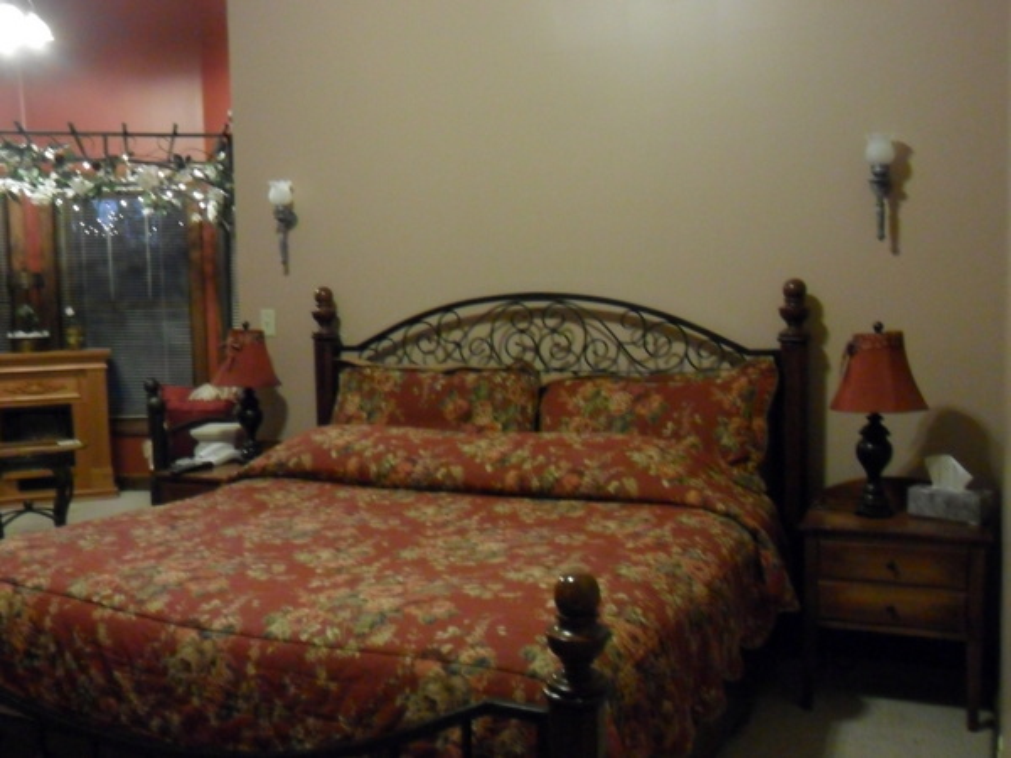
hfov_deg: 50.1
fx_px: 1081
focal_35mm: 37
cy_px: 379
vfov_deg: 38.7
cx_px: 506
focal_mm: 6.6
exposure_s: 1/8
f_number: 4
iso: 640
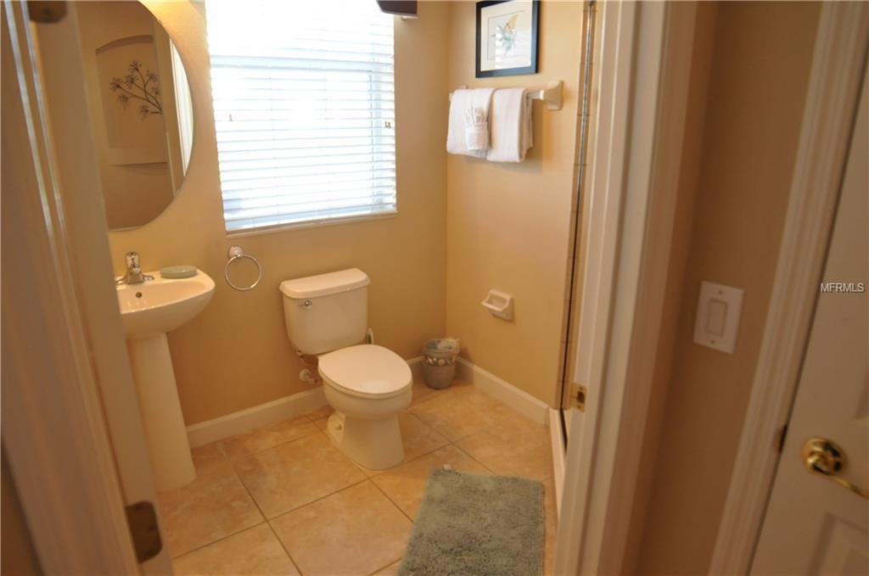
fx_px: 506
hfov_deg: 81.3
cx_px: 434
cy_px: 288
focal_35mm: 21
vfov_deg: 59.3
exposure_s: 1/60
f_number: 4
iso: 800
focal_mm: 14
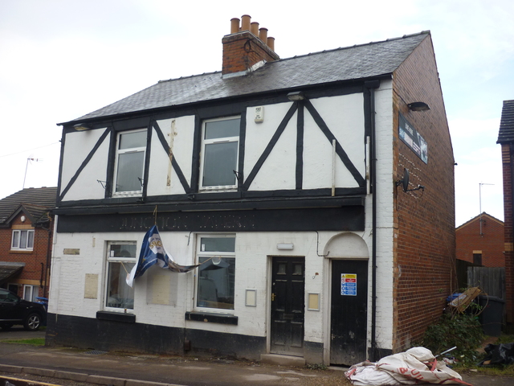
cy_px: 193
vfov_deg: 42.9
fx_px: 490
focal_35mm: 33
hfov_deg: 55.4
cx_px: 257
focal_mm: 5.5
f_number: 2.8
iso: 80
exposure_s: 1/160
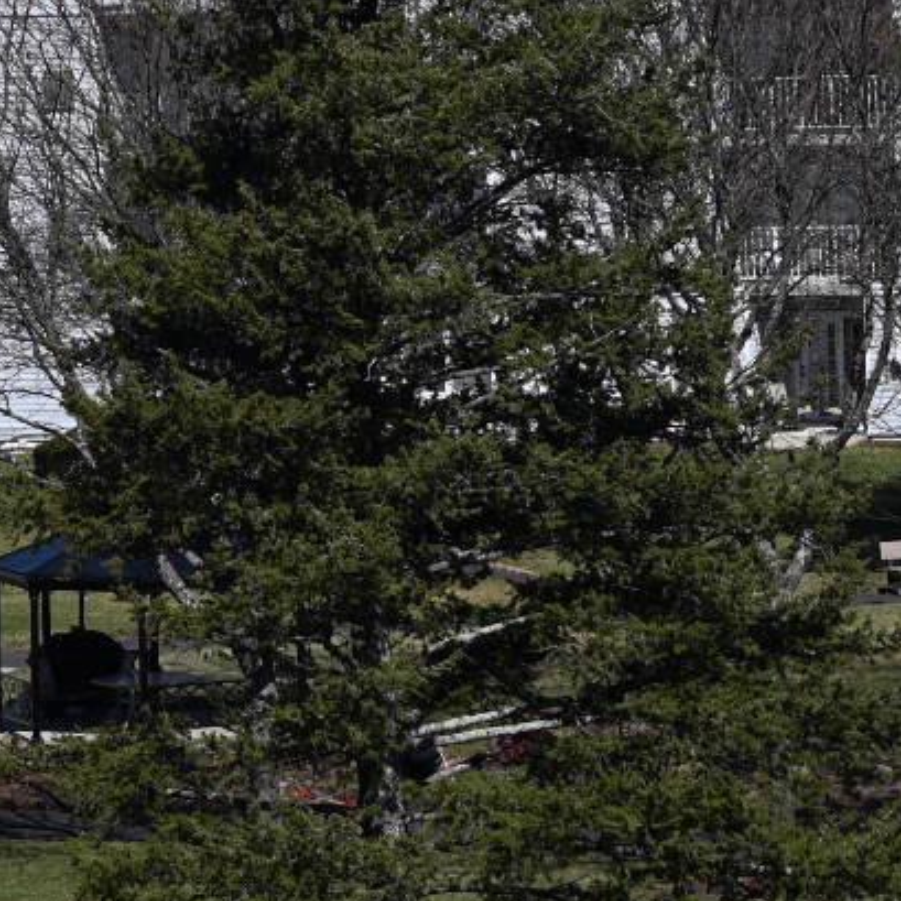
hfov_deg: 6.3
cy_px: 515
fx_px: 8128
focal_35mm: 276
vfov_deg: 6.3
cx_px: 121
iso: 100
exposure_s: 1/640
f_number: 6.3
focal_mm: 82
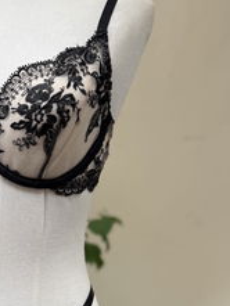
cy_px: 181
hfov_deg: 24.3
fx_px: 513
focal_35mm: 58
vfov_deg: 33.1
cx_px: 8
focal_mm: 6.76
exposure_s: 1/262
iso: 64
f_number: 1.78
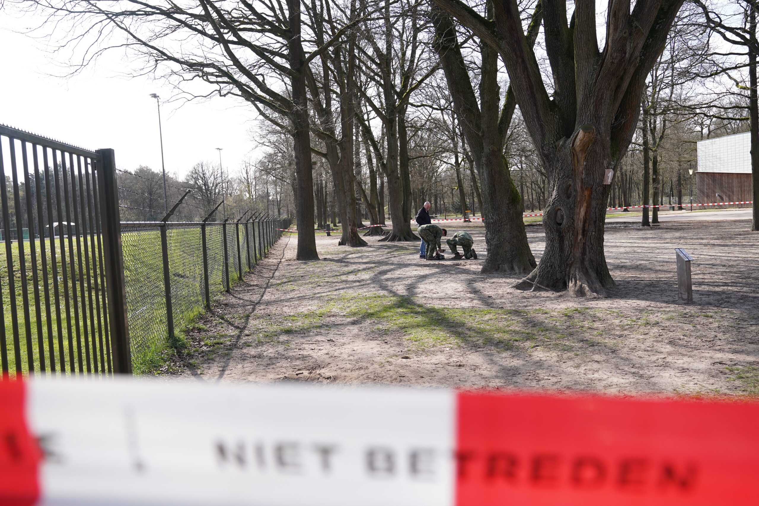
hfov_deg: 60.3
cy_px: 253
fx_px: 654
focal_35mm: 31
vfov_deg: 42.3
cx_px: 380
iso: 125
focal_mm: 31
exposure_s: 1/320
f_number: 4.5
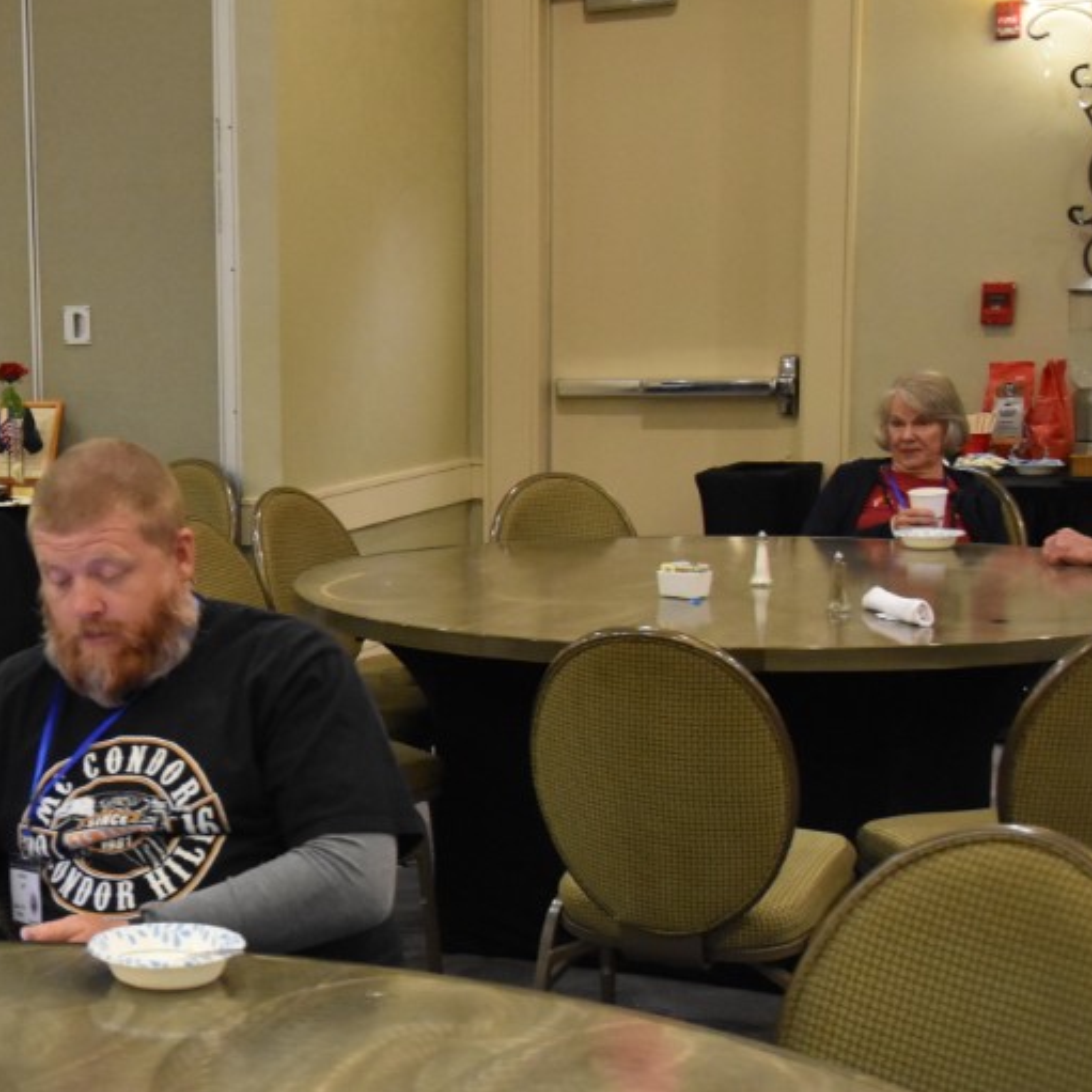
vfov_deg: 25.0
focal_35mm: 69
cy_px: 648
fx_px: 2463
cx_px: -79
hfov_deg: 23.6
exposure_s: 1/60
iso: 2800
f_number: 3.8
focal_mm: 24
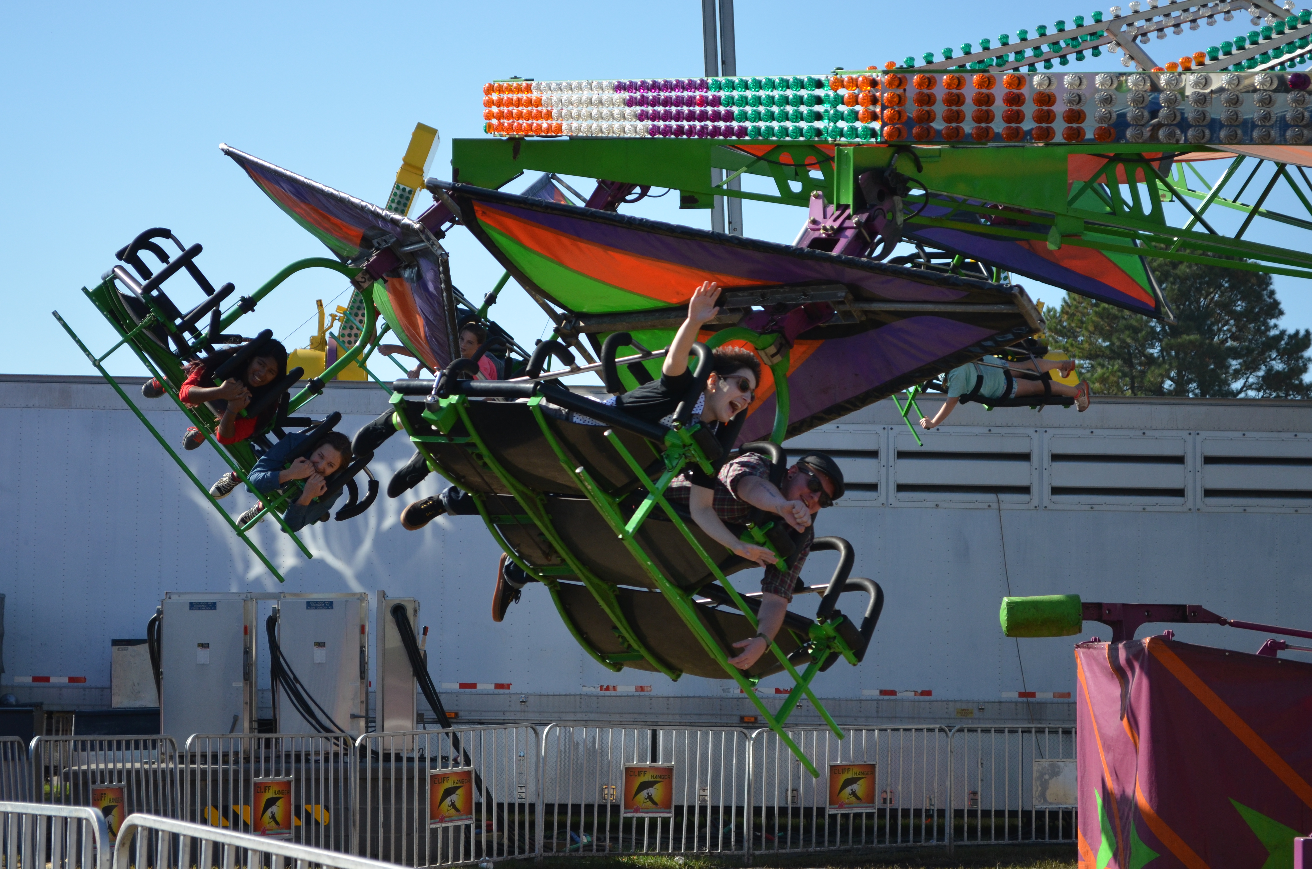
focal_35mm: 82
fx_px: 3000
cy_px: 434
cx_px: 656
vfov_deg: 16.5
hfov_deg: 24.7
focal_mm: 55
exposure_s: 1/1250
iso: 400
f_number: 5.6
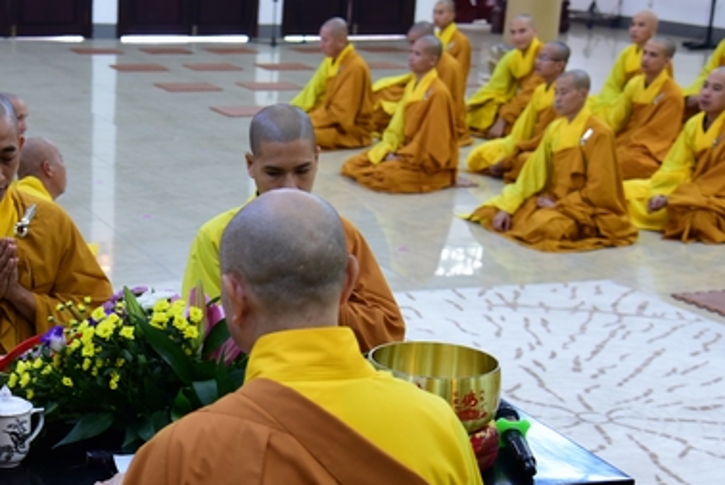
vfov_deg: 17.3
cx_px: 150
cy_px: 343
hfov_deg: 25.2
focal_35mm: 79
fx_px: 1593
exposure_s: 1/50
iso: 1600
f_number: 4.5
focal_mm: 46
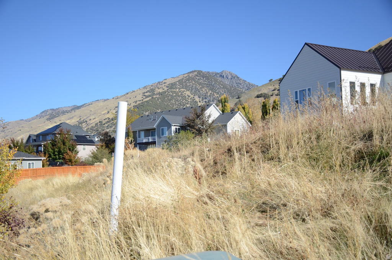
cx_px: 196
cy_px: 130
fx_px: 424
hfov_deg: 49.6
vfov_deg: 34.1
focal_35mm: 39
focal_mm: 26
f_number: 3.8
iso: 100
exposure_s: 1/800
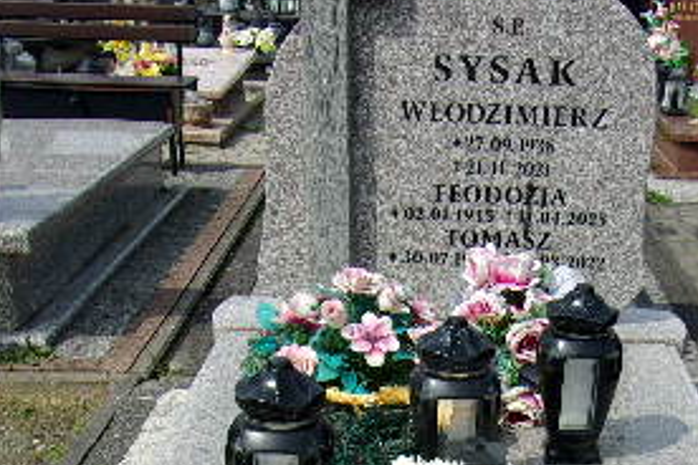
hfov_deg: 30.7
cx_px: 478
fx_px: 1260
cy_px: 465
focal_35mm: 65
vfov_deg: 20.3
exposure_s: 1/140
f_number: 10.4
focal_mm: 4.9
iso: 80
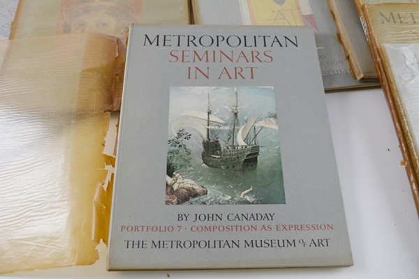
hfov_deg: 53.1
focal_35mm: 36
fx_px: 419
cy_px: 140
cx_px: 210
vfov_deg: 36.9
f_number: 5.6
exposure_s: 1/125
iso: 250
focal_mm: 24
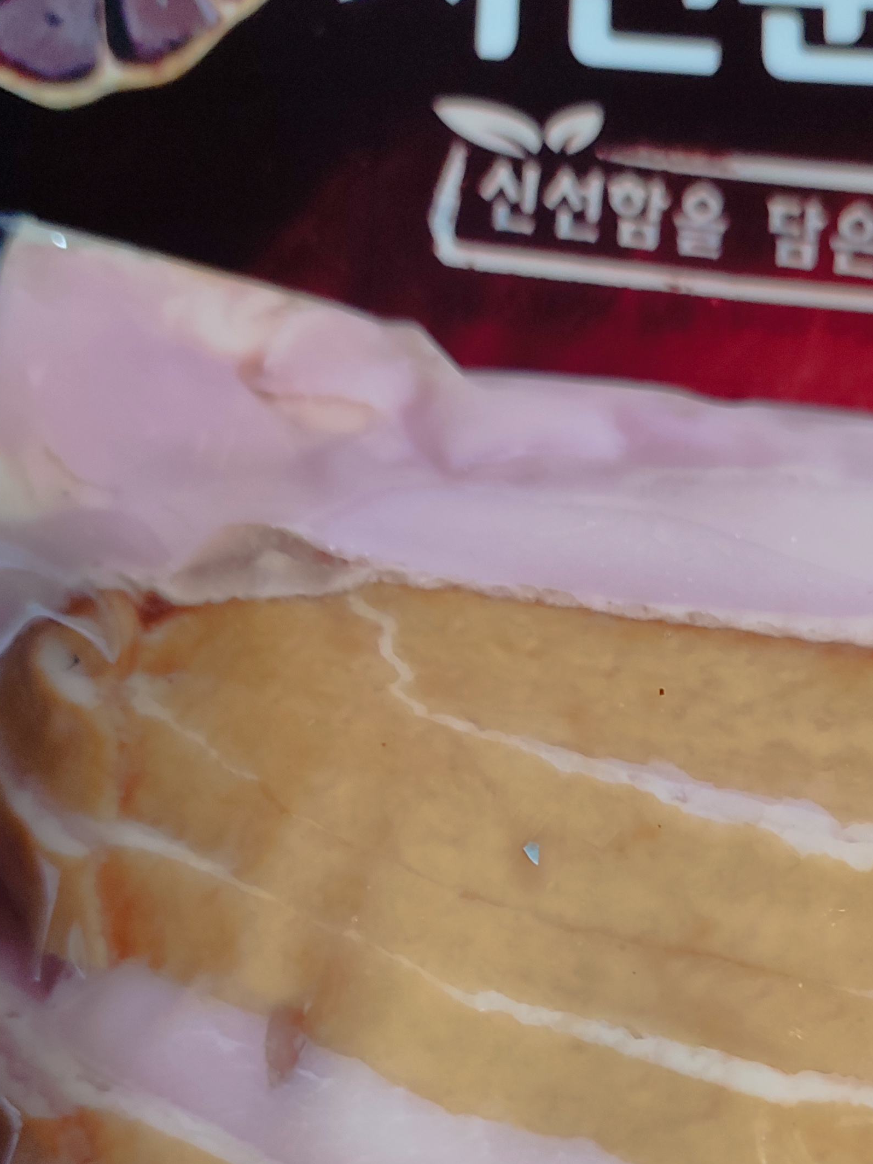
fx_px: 1580
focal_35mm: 47
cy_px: 898
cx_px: 594
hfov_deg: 30.6
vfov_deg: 39.2
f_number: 1.89
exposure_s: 1/40
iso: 304
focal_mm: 5.95
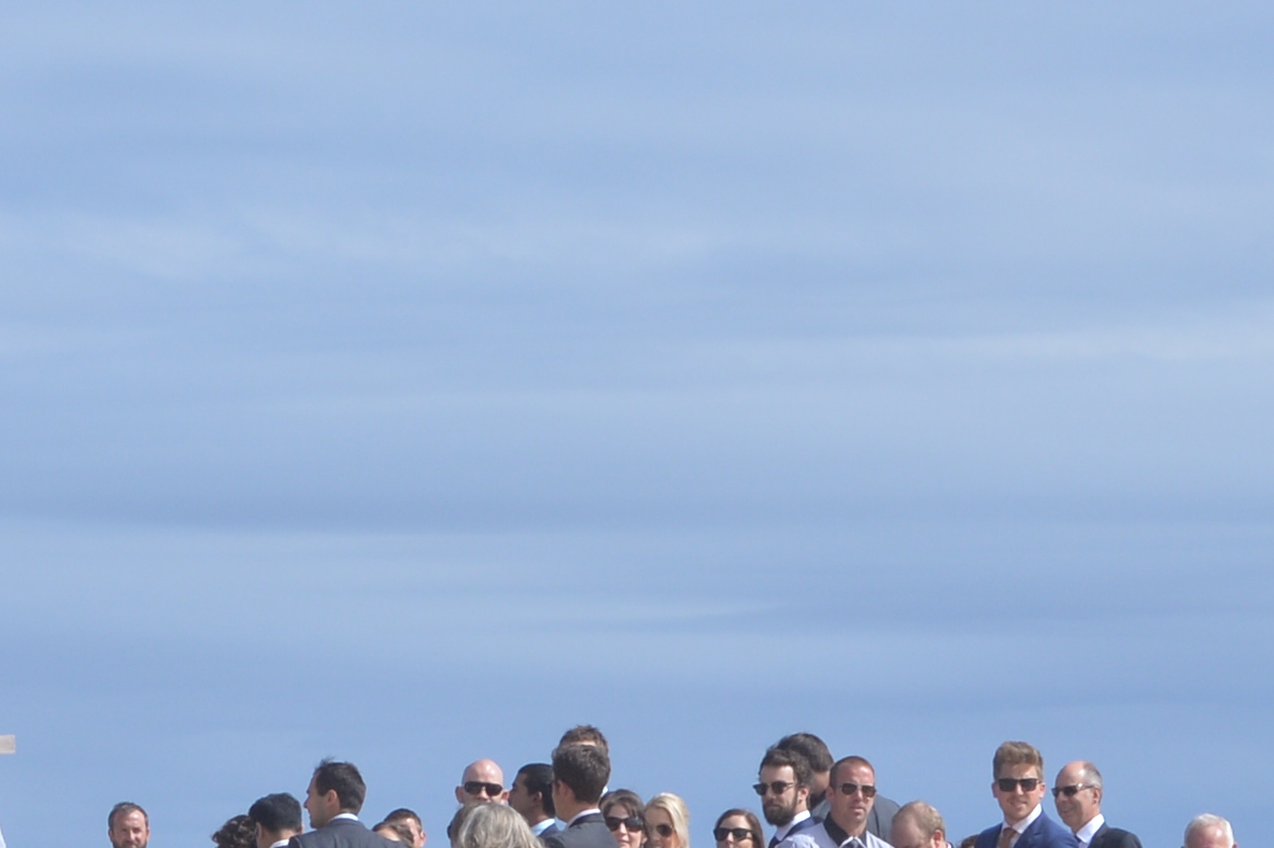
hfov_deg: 5.7
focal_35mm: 358
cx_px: -30
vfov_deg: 3.8
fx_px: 12662
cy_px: 357
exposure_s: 1/500
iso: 400
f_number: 16
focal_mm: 86
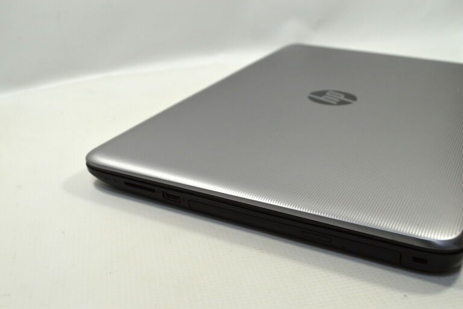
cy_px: 154
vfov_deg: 31.9
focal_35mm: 42
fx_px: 540
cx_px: 232
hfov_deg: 46.4
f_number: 5.6
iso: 360
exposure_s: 1/125
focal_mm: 28
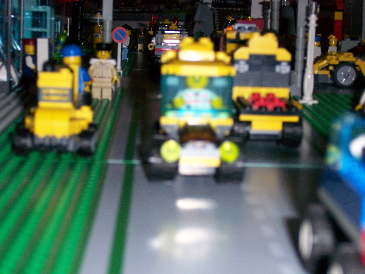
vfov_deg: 17.0
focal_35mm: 87
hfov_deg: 22.5
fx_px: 918
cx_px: 182
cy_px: 137
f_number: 4.3
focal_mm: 14.5
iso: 200
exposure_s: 1/100
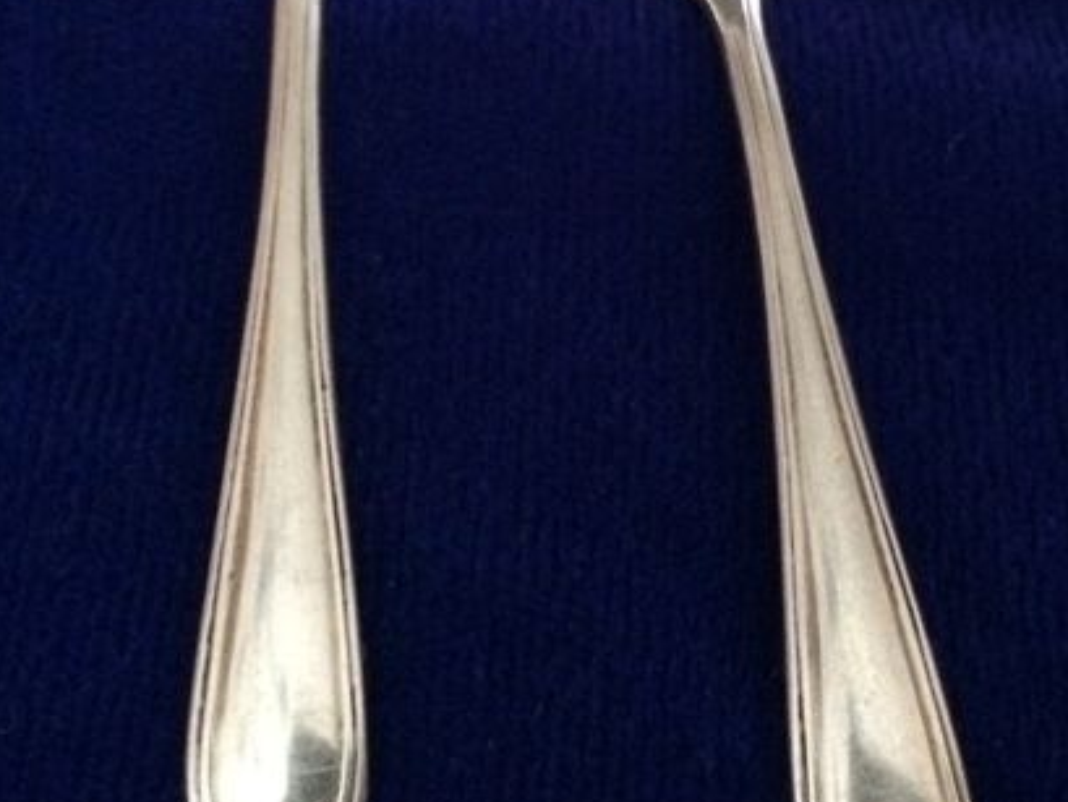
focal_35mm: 66
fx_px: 2037
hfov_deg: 29.2
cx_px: 702
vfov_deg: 22.0
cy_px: 176
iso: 640
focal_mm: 4.12
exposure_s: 1/15
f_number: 2.2
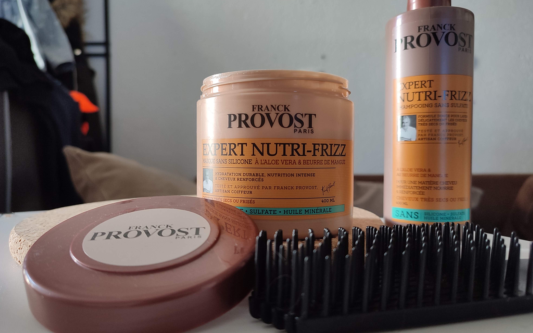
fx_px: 392
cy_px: 174
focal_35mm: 27
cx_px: 267
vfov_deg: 46.0
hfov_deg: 68.4
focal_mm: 6.04
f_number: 1.9
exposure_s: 1/25
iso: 339
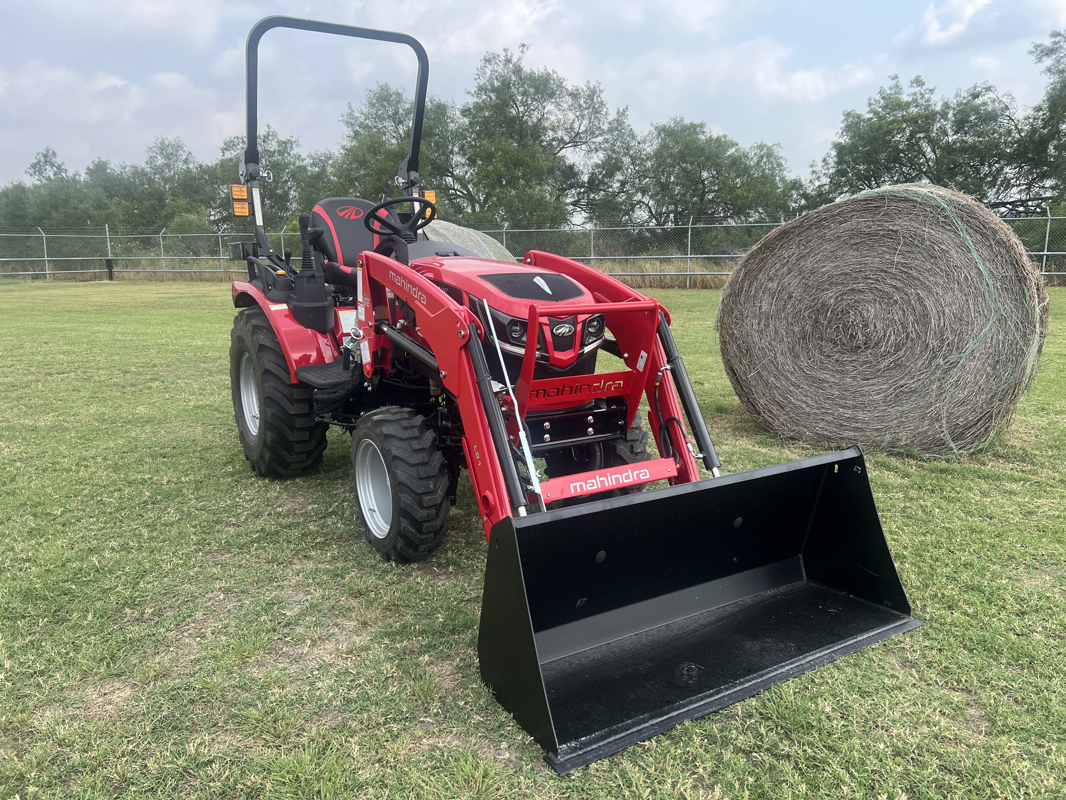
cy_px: 400
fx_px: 801
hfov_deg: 67.3
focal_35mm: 26
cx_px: 533
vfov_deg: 53.1
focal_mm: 5.7
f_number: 1.5
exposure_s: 1/1431
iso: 50
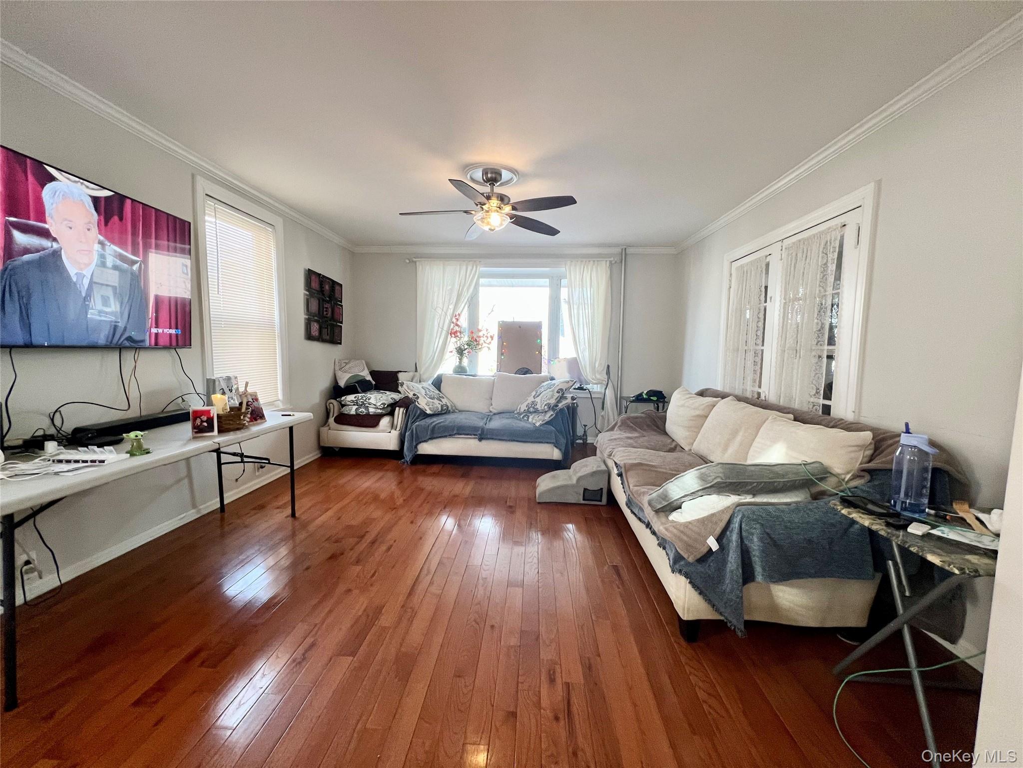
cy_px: 384
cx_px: 512
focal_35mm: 13
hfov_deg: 106.2
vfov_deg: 89.9
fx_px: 384
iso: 160
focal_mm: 1.57
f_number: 1.8
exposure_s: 1/60
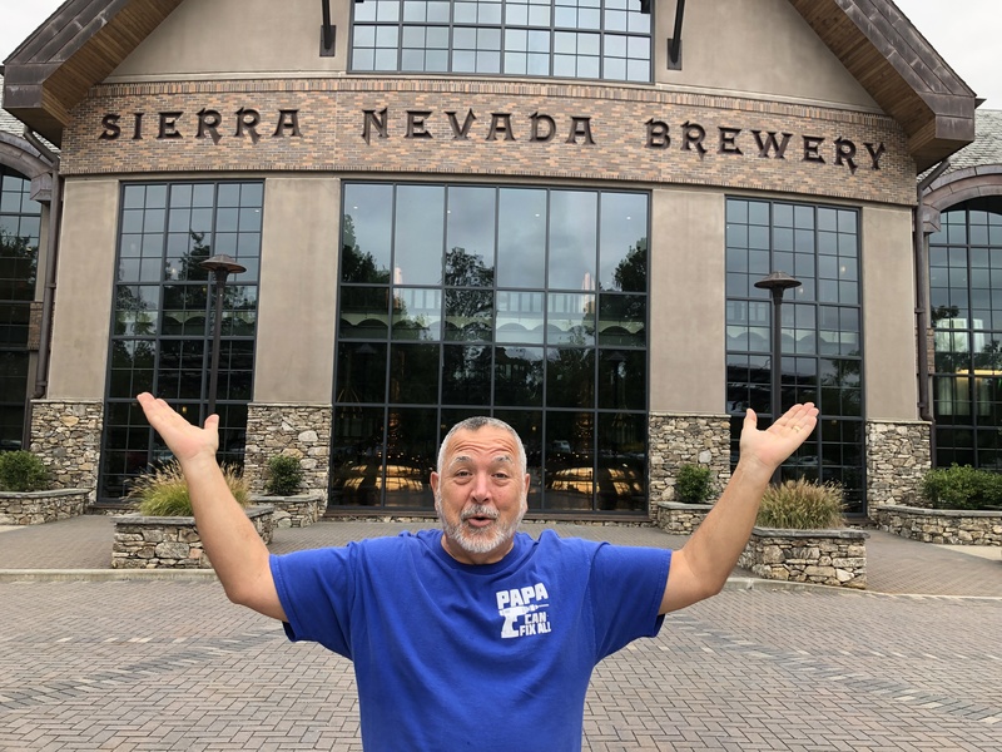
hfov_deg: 63.4
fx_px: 810
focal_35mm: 28
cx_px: 501
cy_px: 376
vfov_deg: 49.7
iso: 20
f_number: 1.8
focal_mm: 3.99
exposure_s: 1/277
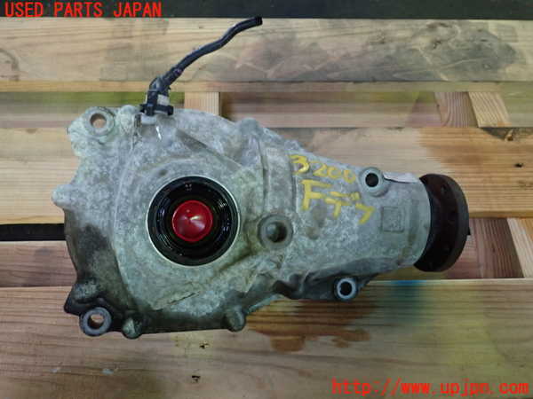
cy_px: 200
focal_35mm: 30
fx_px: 462
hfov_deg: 60.0
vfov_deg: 46.8
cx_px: 266
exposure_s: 1/30
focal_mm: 5.4
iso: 400
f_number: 2.3
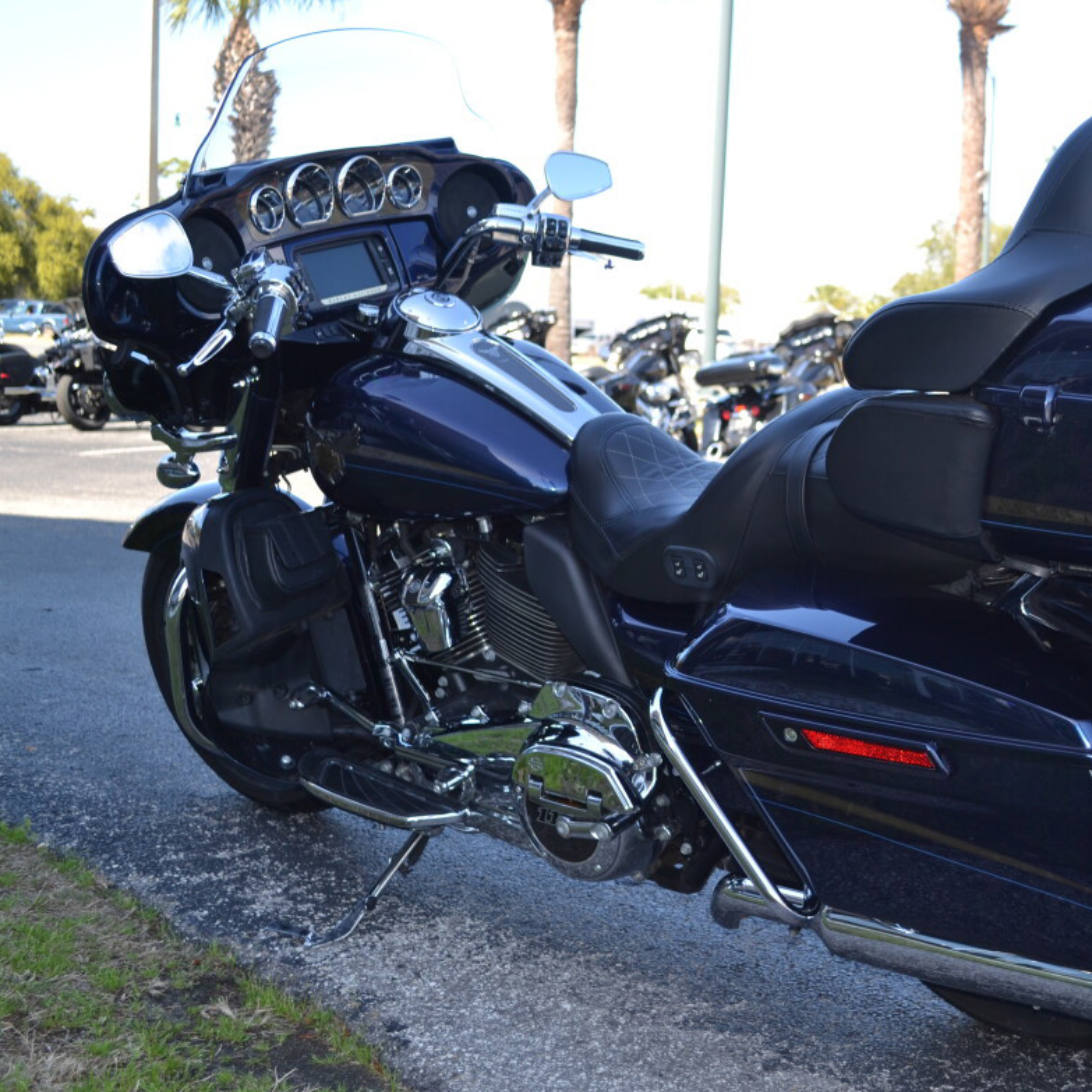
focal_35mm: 43
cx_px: 830
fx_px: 1535
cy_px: 547
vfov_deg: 39.2
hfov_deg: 38.1
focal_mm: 22
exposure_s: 1/160
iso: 100
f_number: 4
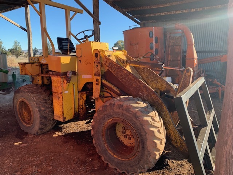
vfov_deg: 53.1
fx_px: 175
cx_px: 116
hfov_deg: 67.3
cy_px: 88
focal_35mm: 26
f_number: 1.8
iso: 25
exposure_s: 1/389
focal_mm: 4.25
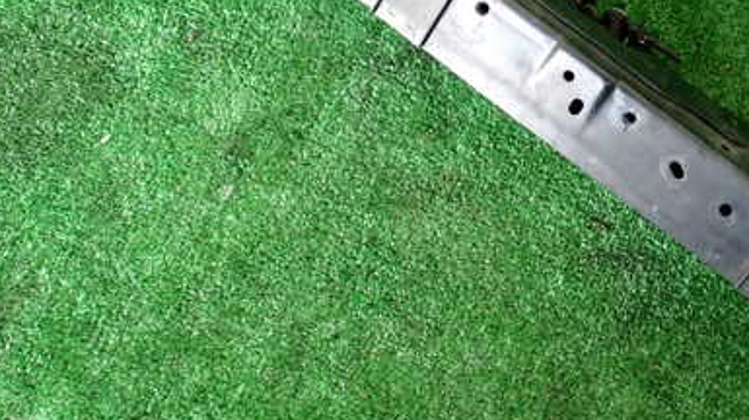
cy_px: 105
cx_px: 558
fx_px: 1012
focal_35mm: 51
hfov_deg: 39.5
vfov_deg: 23.2
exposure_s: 1/30
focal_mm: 5.4
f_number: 2.3
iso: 640
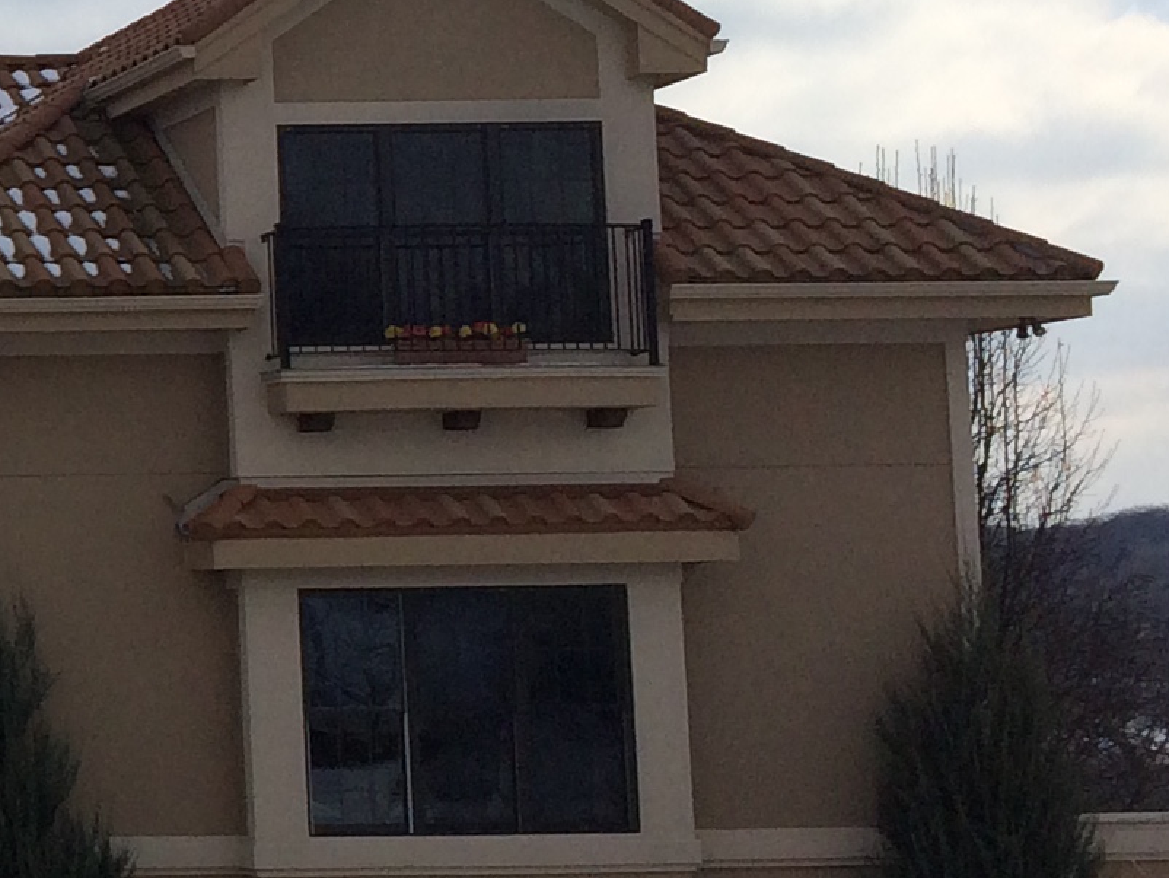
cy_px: 283
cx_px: -875
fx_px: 3986
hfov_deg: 14.8
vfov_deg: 12.5
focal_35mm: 118
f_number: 2.2
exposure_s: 1/4115
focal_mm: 4.15
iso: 32
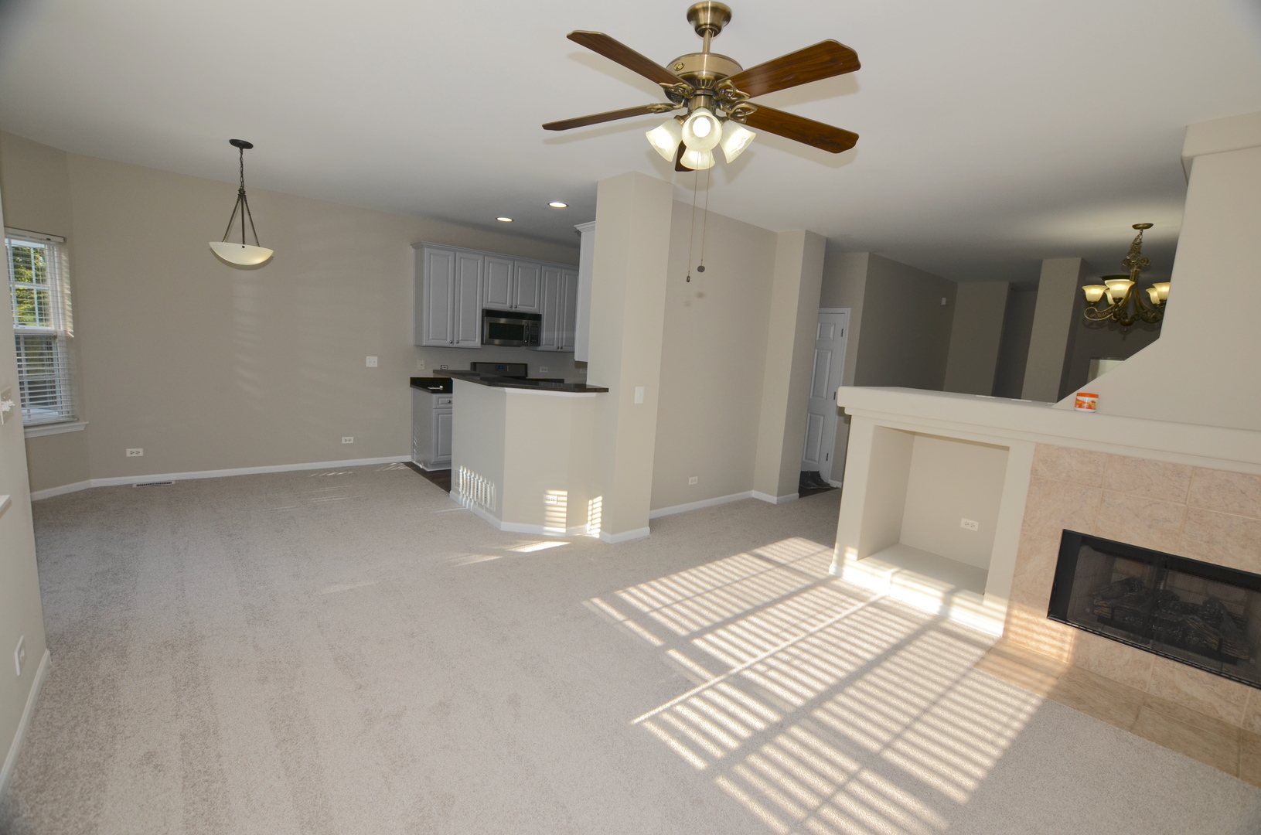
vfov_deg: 77.1
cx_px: 630
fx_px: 524
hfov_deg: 100.5
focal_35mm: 15
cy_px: 418
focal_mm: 10
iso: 180
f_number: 5.6
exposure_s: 1/125
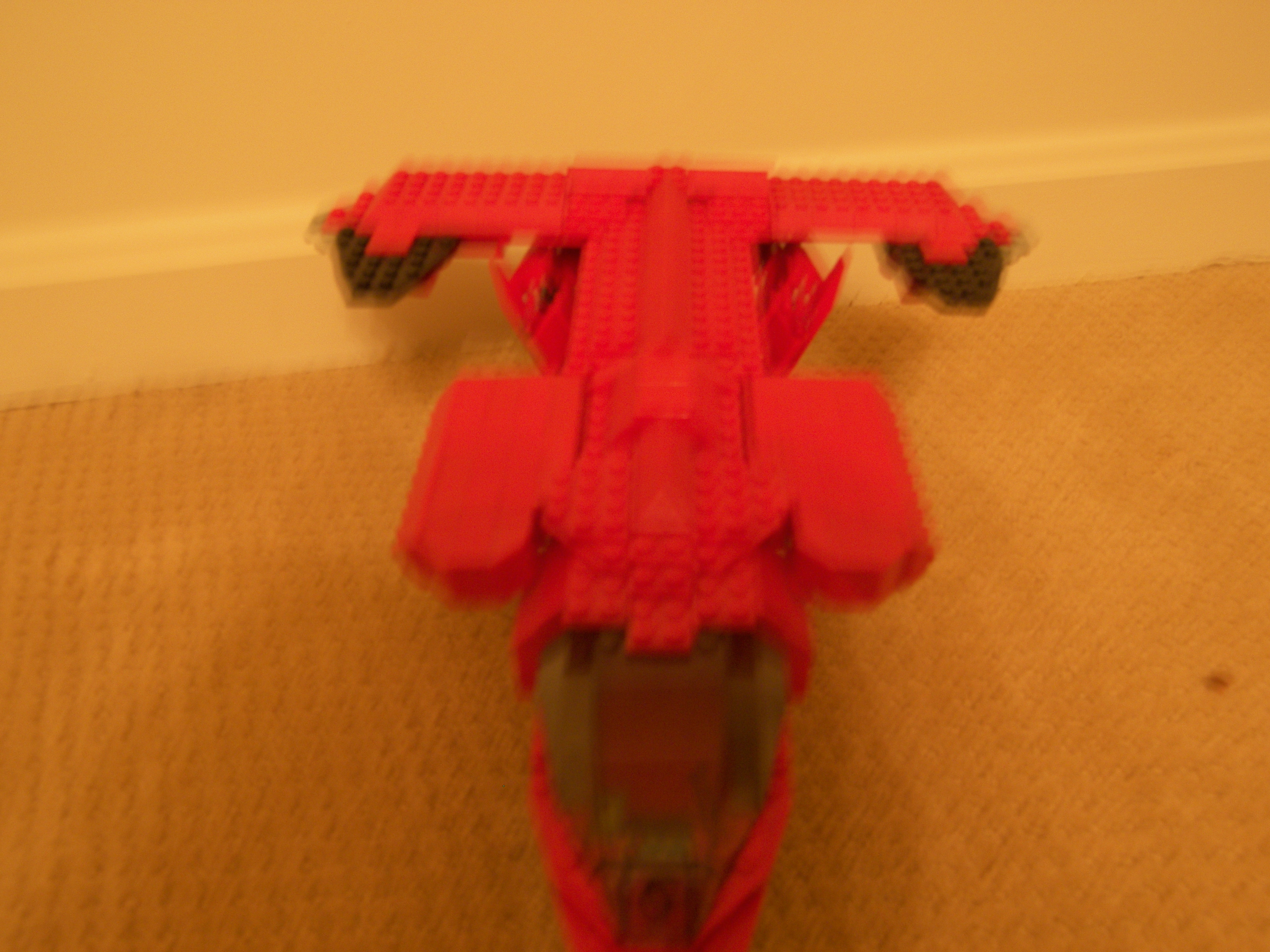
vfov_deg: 46.8
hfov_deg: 60.0
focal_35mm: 30
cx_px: 635
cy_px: 476
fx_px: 1101
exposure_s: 1/2
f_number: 3.2
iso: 100
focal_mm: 6.3
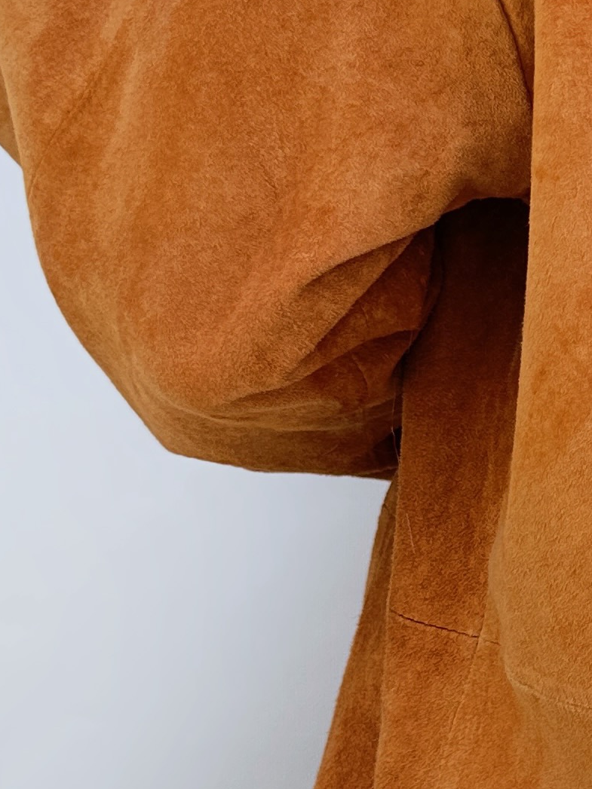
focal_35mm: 89
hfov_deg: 15.2
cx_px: 910
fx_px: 2030
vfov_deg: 22.0
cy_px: 453
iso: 80
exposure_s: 1/192
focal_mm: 6.86
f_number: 1.78
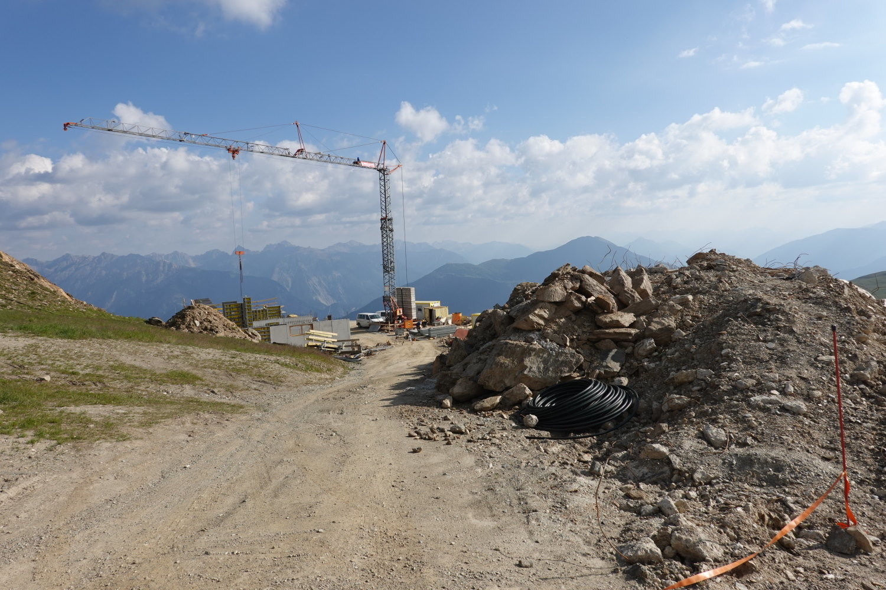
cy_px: 295
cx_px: 443
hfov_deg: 73.7
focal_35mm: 24
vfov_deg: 53.1
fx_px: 591
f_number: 6.3
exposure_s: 1/640
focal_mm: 9
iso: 125
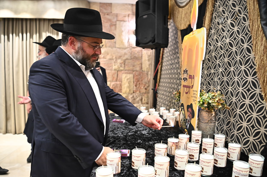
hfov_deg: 67.4
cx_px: 140
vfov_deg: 47.8
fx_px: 200
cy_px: 99
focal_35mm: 27
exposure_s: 1/80
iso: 2000
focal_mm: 24
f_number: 2.8
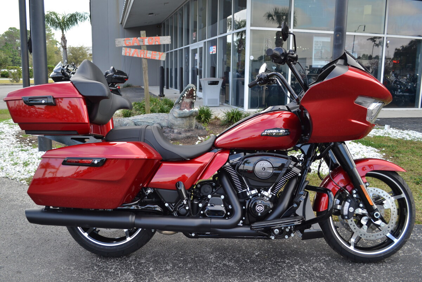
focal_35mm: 33
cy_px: 141
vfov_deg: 40.0
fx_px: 387
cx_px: 211
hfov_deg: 57.2
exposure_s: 1/125
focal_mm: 22
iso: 125
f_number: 5.6
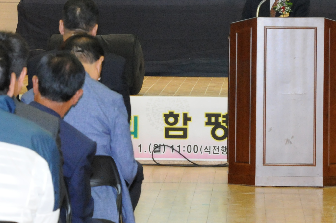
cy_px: 15
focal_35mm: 282
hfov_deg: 7.3
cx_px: 213
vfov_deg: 4.8
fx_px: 2631
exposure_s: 1/60
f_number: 8
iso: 1600
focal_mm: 75
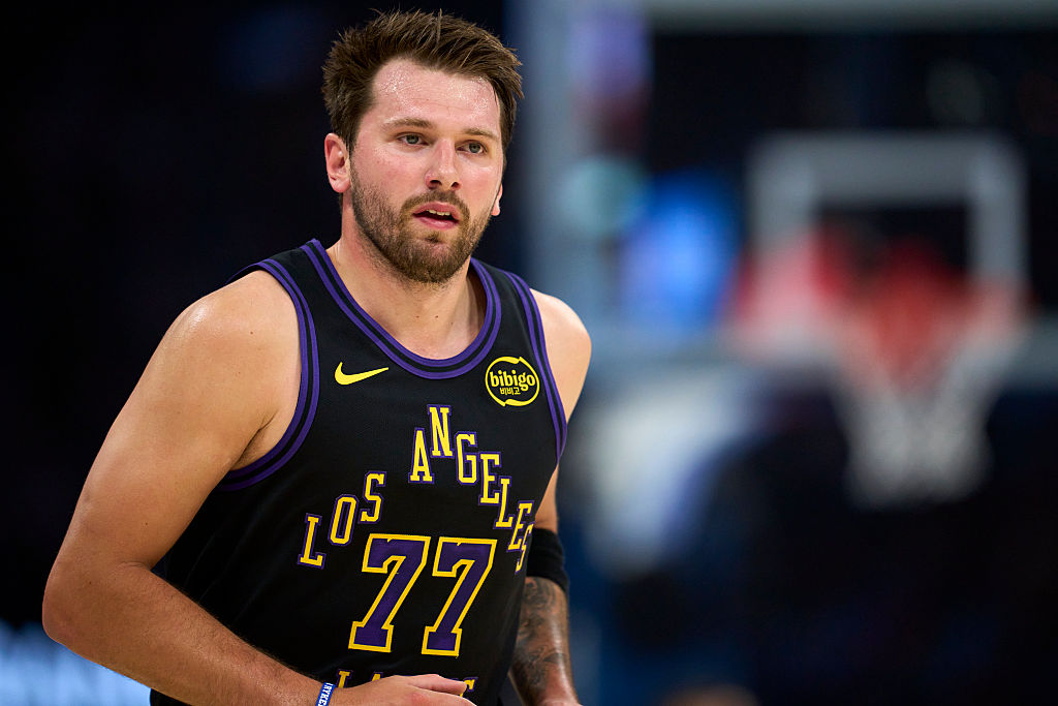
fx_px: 11756
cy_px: 353
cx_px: 529
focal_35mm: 400
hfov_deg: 5.2
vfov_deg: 3.4
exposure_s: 1/1250
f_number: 2.8
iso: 3200
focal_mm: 400
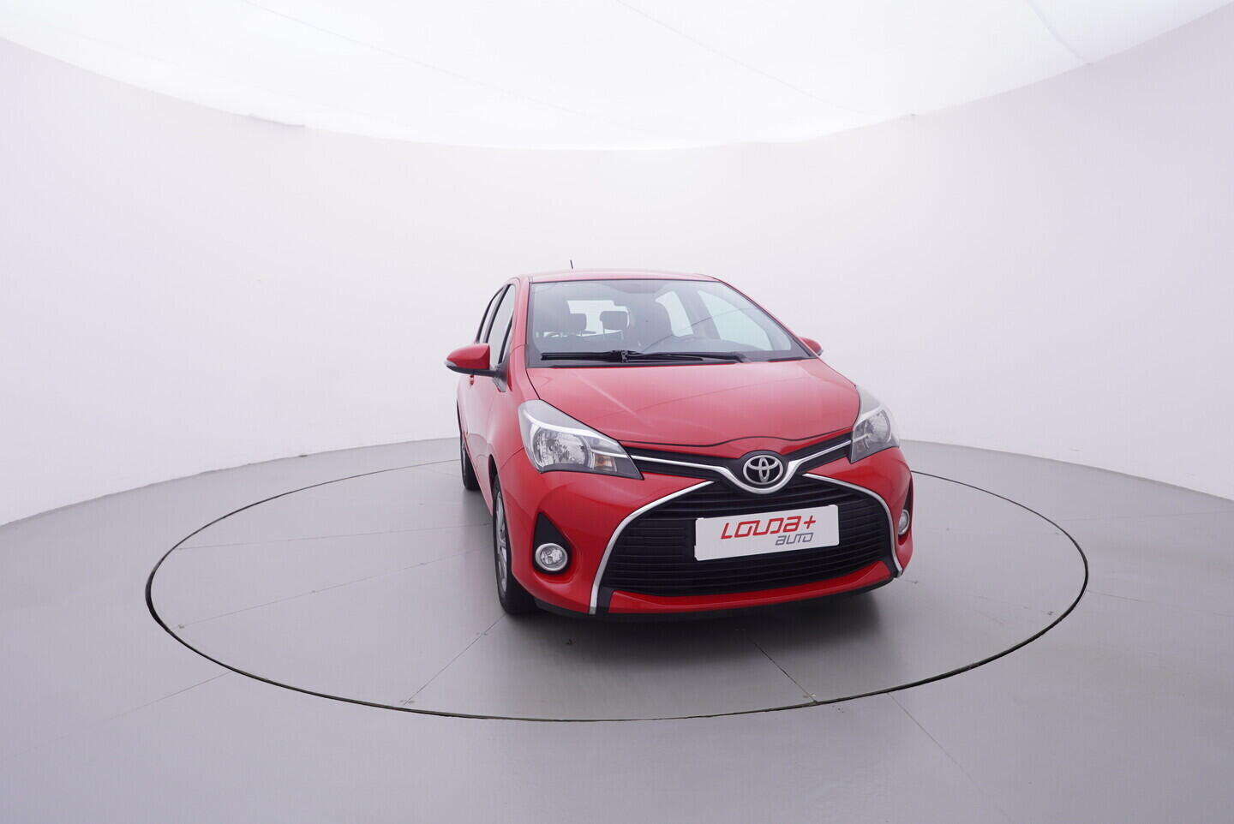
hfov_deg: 77.3
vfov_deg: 56.2
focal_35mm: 22
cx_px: 617
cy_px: 412
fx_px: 772
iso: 200
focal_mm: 15
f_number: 5
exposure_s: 1/80
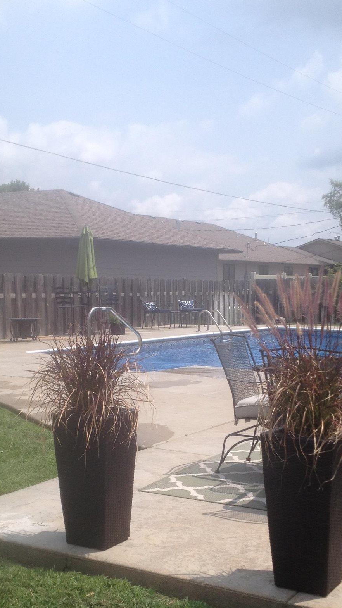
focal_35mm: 56
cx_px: 159
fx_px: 903
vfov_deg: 37.1
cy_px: 357
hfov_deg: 21.4
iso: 50
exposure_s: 1/1783
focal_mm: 4.28
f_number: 2.4
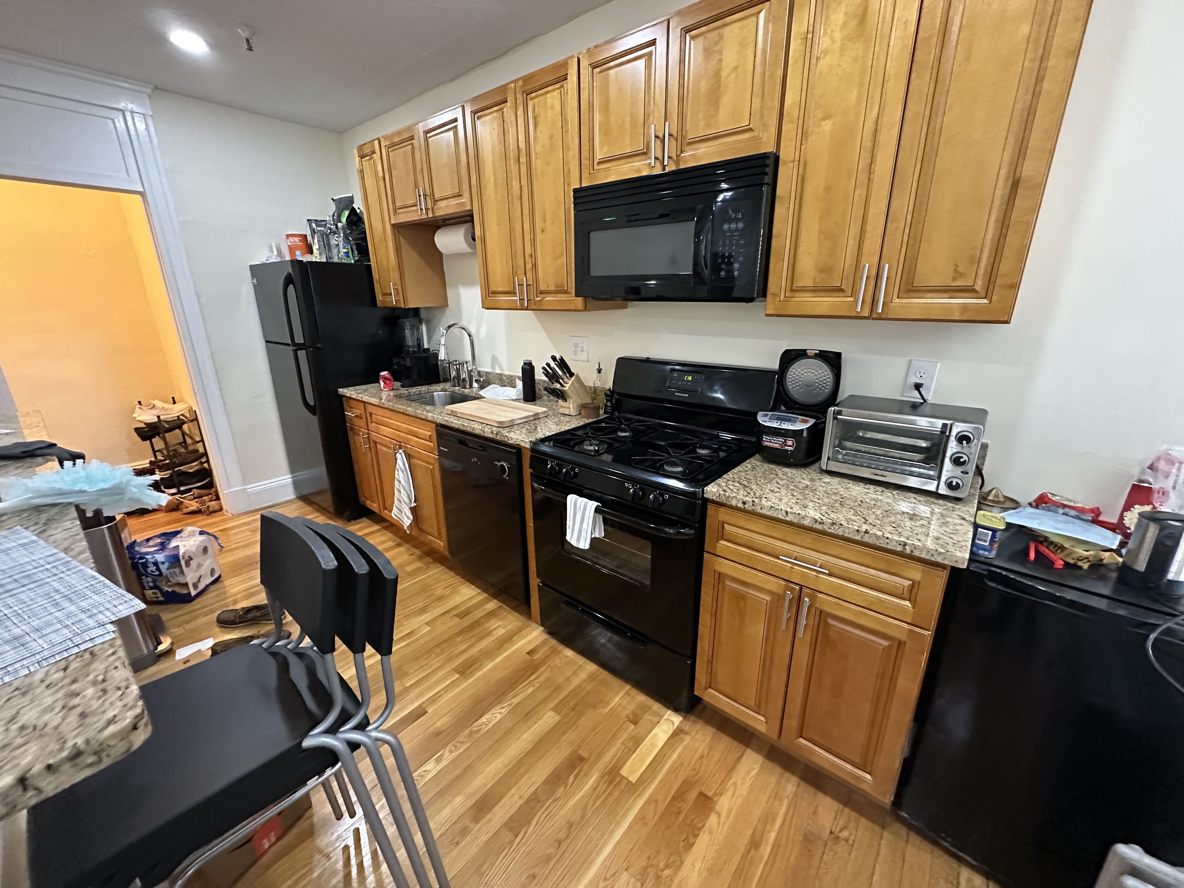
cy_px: 444
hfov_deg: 102.1
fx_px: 479
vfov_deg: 85.7
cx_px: 592
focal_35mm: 14
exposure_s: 1/59
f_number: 2.2
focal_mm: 2.22
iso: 1000
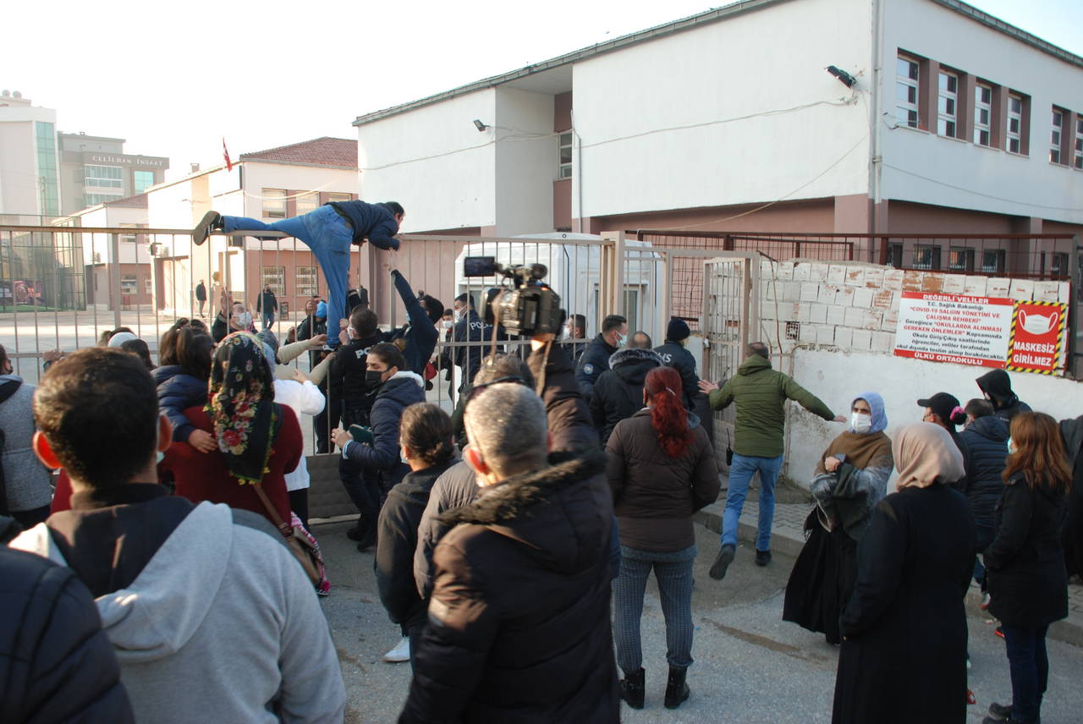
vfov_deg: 43.7
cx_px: 542
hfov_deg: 61.9
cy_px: 362
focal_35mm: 30
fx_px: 903
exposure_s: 1/125
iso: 200
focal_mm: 20
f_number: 5.6
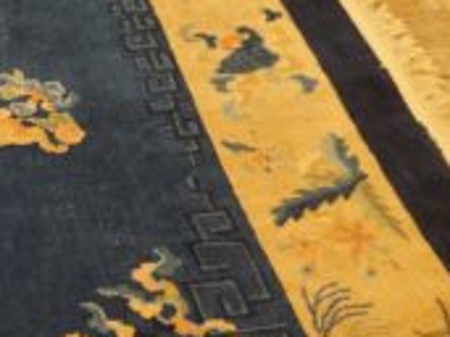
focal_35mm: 101
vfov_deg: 14.6
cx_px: -105
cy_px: 207
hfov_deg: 18.4
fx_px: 1312
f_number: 4
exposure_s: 1/60
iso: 1000
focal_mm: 20
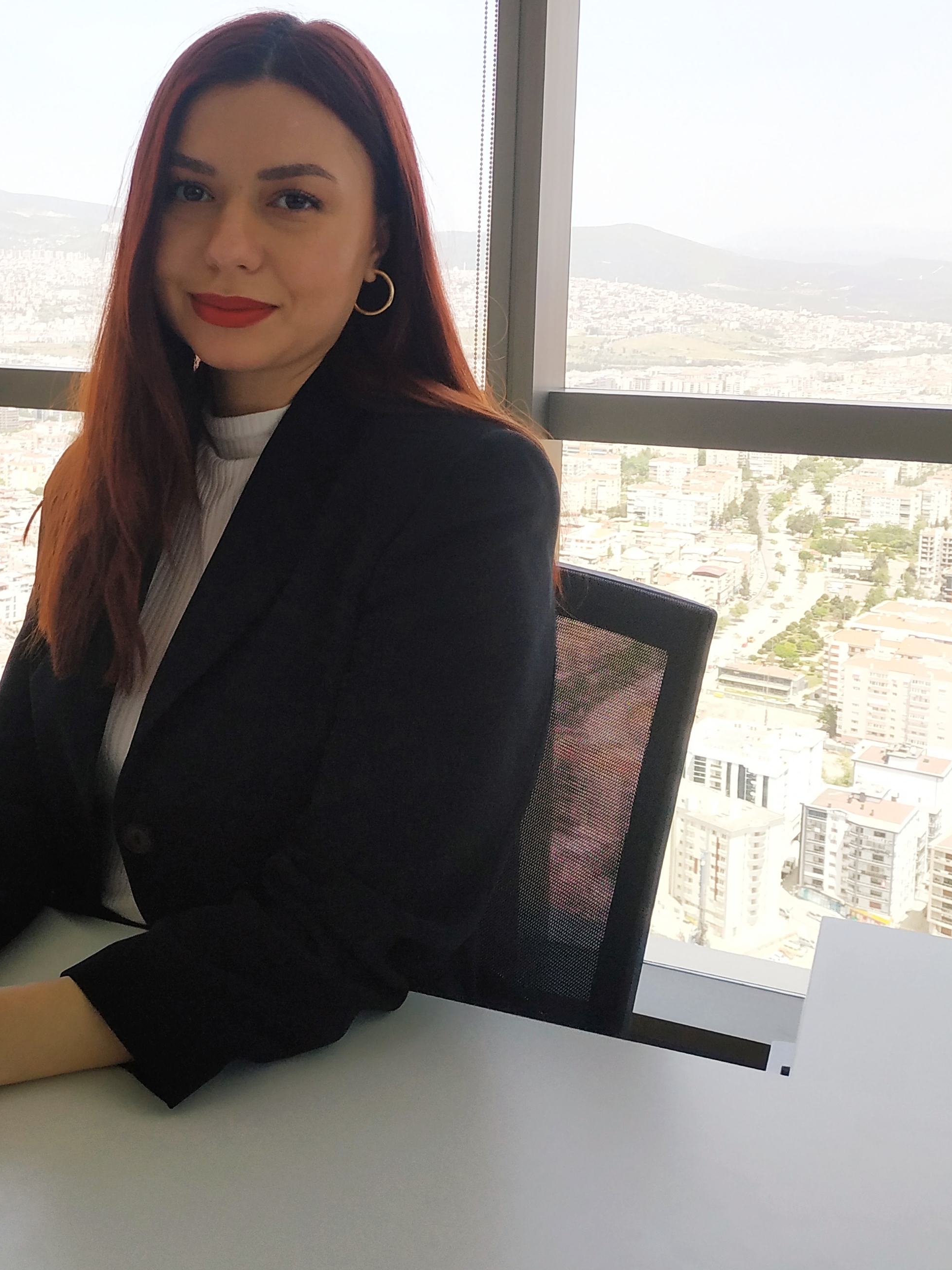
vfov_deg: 49.4
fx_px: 1357
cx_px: 247
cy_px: 437
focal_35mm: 37
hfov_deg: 37.8
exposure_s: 1/485
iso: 250
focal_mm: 3.94
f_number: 1.9
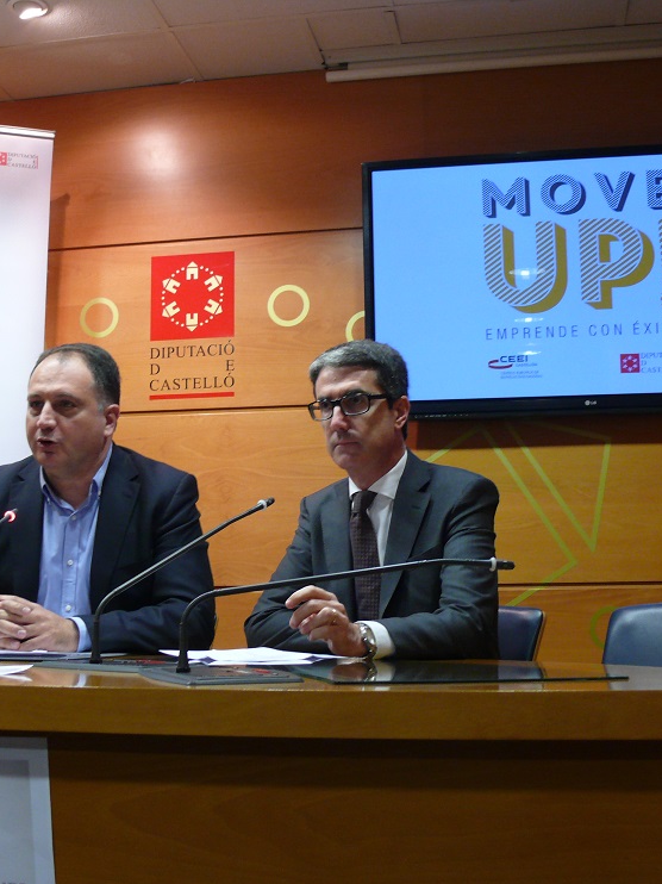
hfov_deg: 30.9
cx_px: 307
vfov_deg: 40.4
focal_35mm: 47
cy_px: 444
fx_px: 1199
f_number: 2.8
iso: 200
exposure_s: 1/25
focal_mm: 7.4
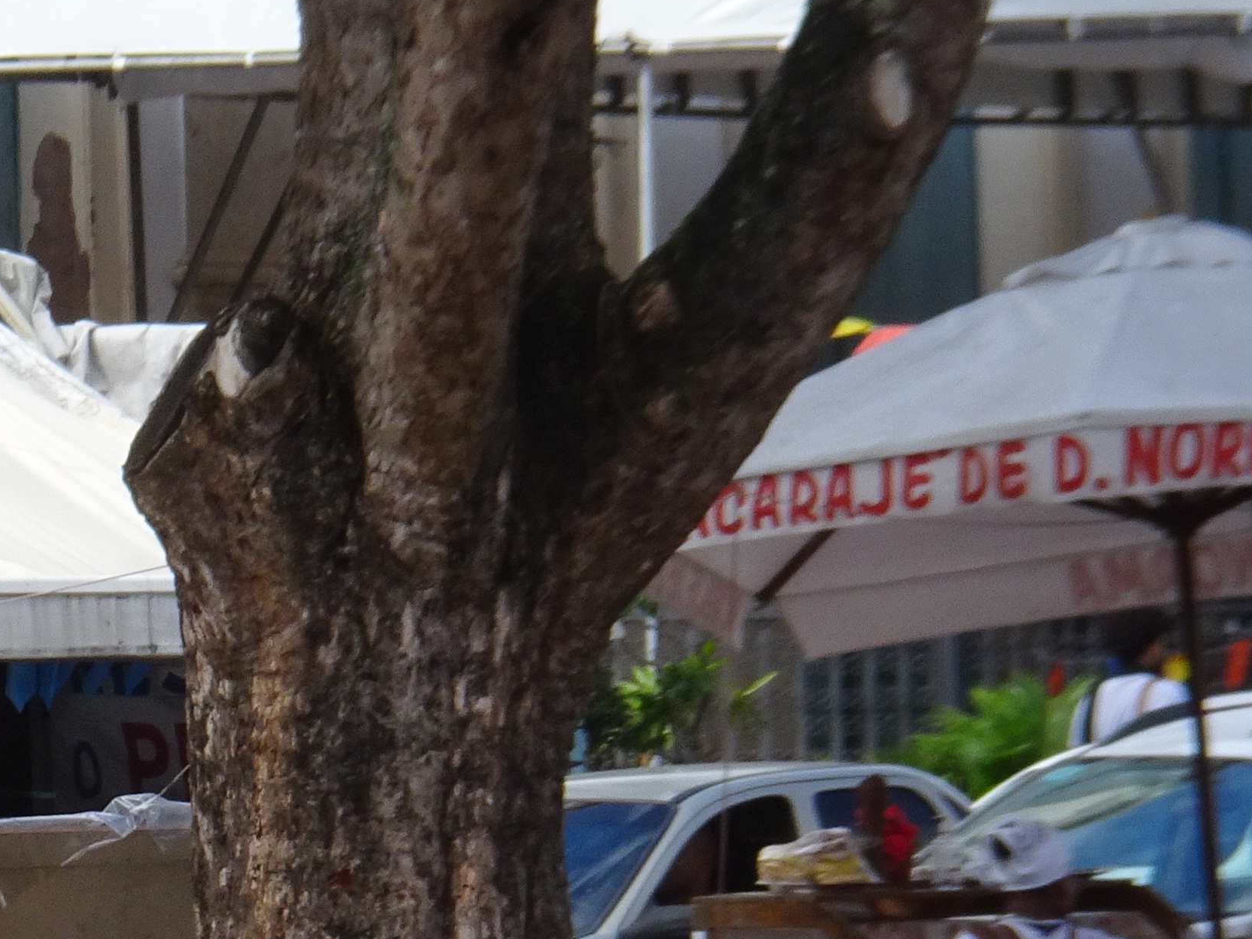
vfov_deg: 3.6
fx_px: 15010
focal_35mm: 415
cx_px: -457
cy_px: 1257
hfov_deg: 4.8
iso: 80
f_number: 5.6
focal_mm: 23.73
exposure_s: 1/200
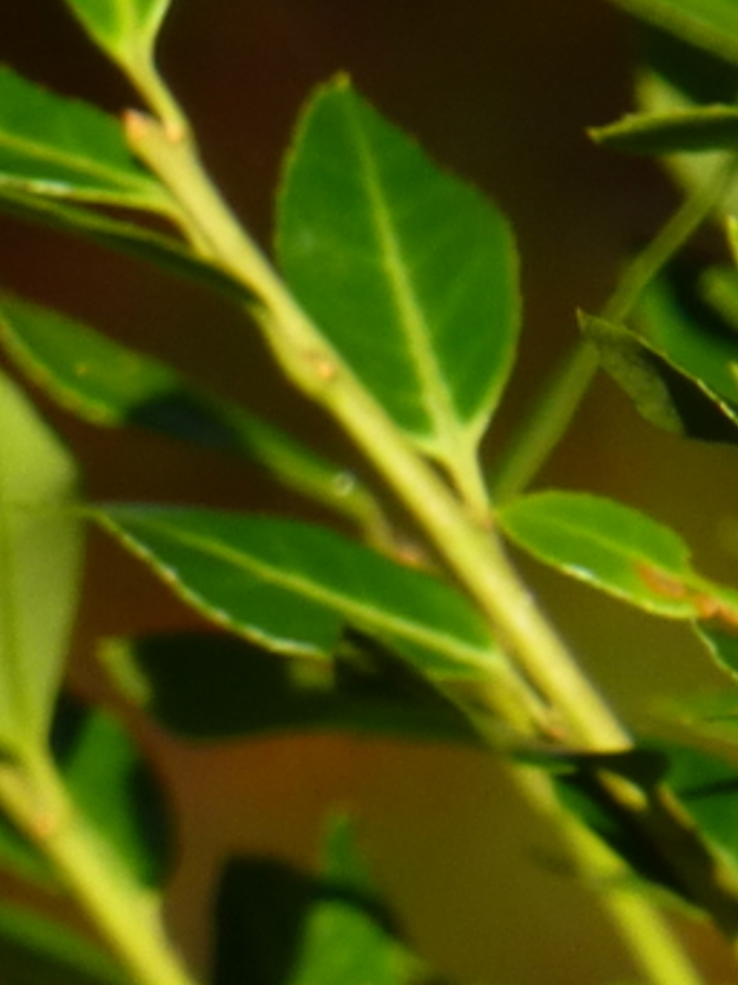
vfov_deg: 0.9
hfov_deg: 0.7
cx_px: 1169
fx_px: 63743
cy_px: -40
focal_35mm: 2241
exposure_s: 1/160
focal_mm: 86
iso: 100
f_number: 6.4
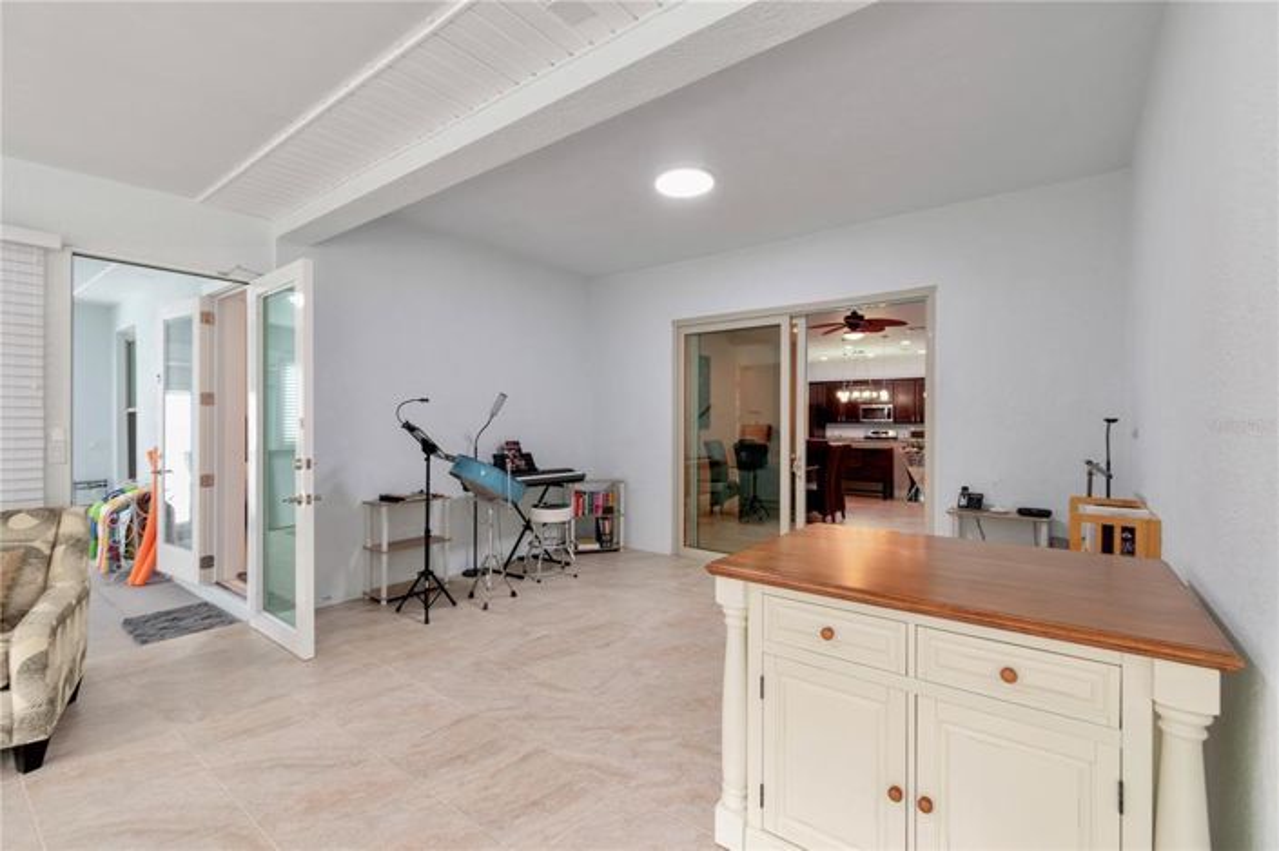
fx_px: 533
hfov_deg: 100.4
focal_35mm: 15
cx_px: 640
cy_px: 426
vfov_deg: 77.2
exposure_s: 1/8
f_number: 7.1
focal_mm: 10
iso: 100
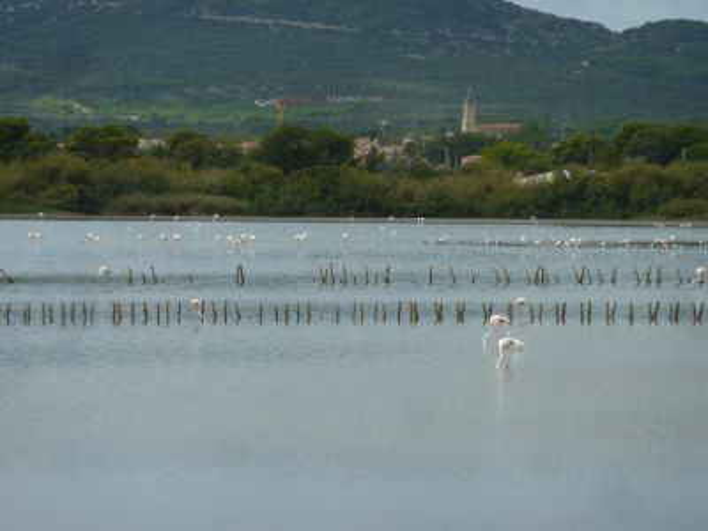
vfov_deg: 5.0
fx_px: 6136
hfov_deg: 6.6
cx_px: 354
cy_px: 266
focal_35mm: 300
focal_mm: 49.2
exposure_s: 1/320
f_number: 4.9
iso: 80
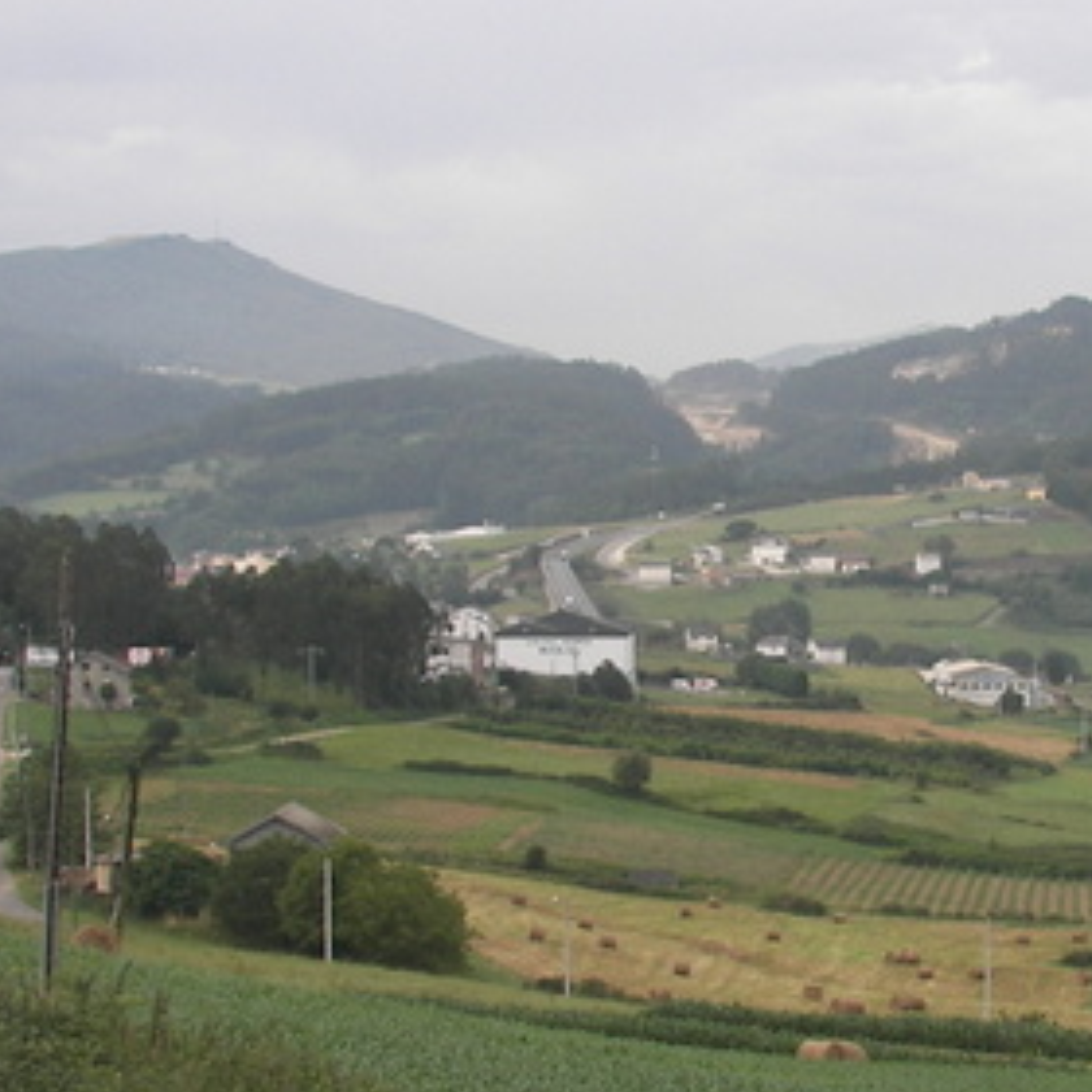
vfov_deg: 19.3
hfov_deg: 19.1
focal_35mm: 90
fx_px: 3212
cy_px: 659
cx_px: 838
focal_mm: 6
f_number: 2.8
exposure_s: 1/250
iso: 50
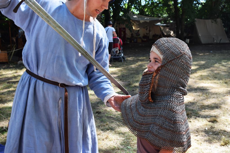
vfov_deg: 31.9
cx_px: 115
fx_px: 268
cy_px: 76
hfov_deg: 46.4
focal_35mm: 42
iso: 400
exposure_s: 1/160
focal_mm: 28
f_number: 6.3
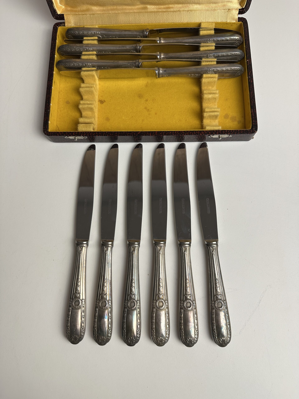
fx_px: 276
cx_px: 150
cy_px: 200
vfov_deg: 71.6
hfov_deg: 56.8
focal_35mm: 24
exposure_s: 1/100
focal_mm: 6.86
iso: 80
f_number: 1.78
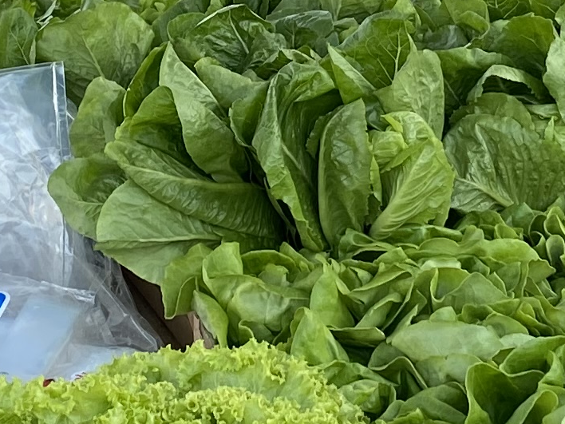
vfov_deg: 9.8
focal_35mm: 148
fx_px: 2416
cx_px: 398
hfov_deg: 13.3
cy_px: -117
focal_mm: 4.25
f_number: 1.8
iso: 32
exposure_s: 1/141
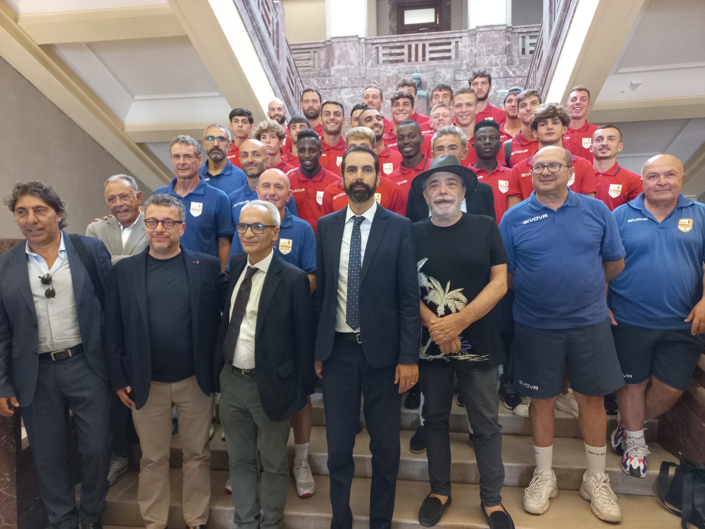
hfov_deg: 69.4
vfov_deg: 54.9
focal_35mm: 25
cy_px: 264
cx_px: 352
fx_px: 509
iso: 500
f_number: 1.8
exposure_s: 1/24
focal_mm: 4.6
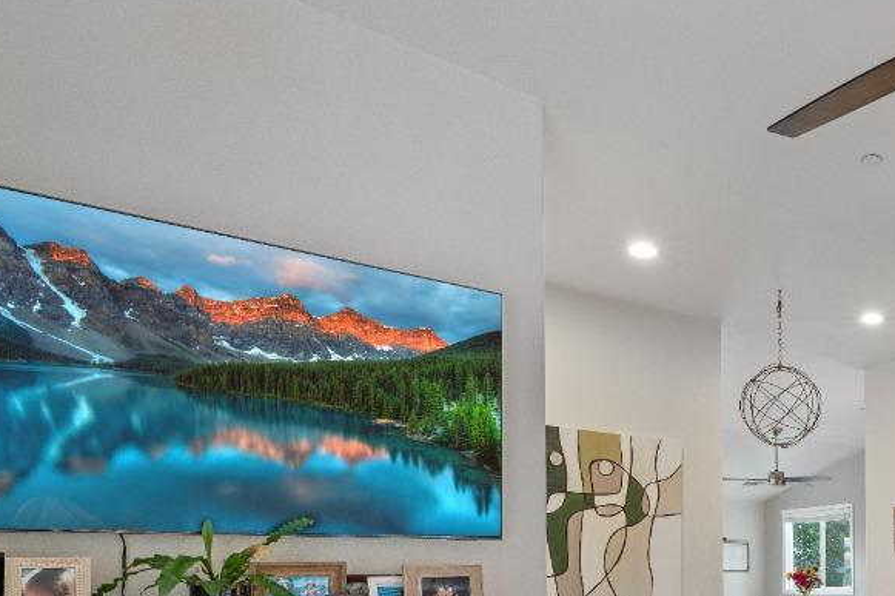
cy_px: 552
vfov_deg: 38.9
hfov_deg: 50.6
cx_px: 863
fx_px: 770
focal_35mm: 31
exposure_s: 1/5
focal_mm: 12
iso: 400
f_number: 10
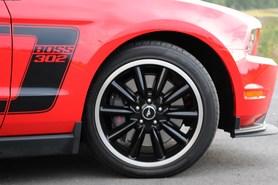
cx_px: 141
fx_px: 833
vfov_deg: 12.7
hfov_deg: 18.9
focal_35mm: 108
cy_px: 93
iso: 2000
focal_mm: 68
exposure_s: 1/40
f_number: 5.6
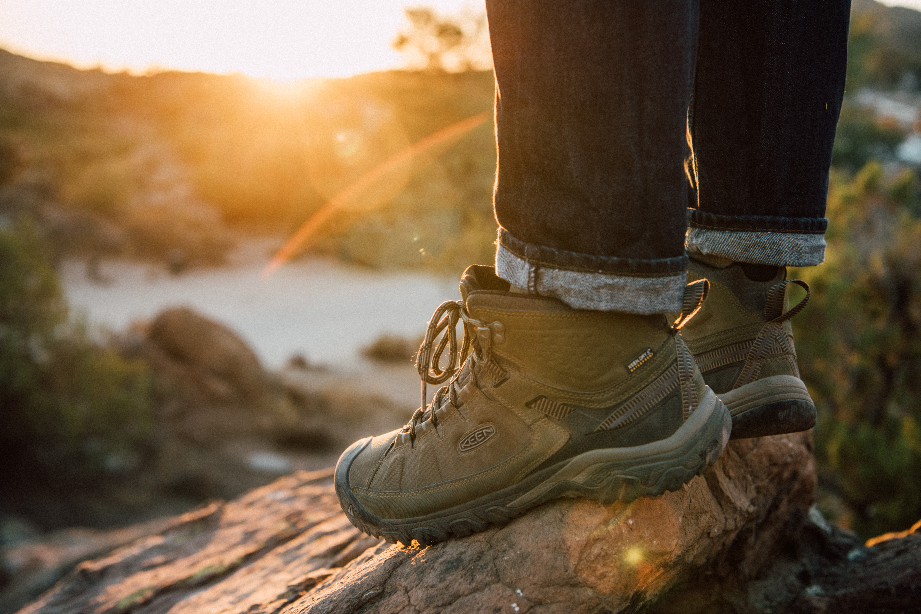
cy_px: 307
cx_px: 460
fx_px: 1228
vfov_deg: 28.1
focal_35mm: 48
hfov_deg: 41.1
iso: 400
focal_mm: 48
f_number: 4.5
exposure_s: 1/200
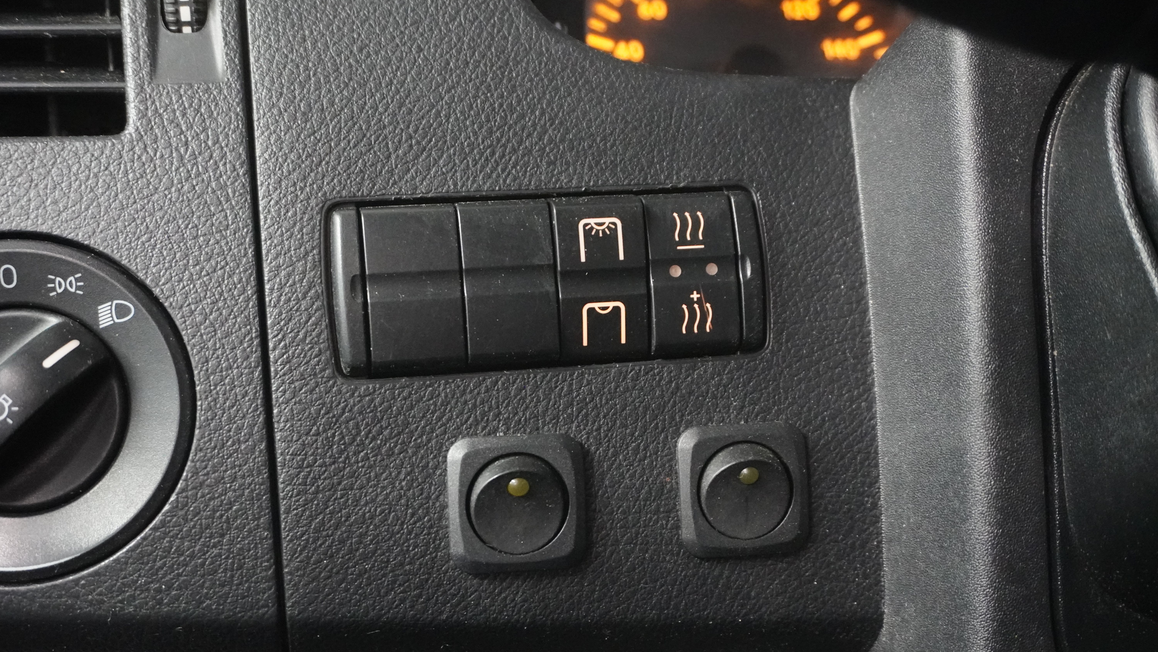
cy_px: 358
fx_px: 1259
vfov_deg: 29.0
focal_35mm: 41
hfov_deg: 49.4
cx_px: 577
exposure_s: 1/20
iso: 6400
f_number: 4.5
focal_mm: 26
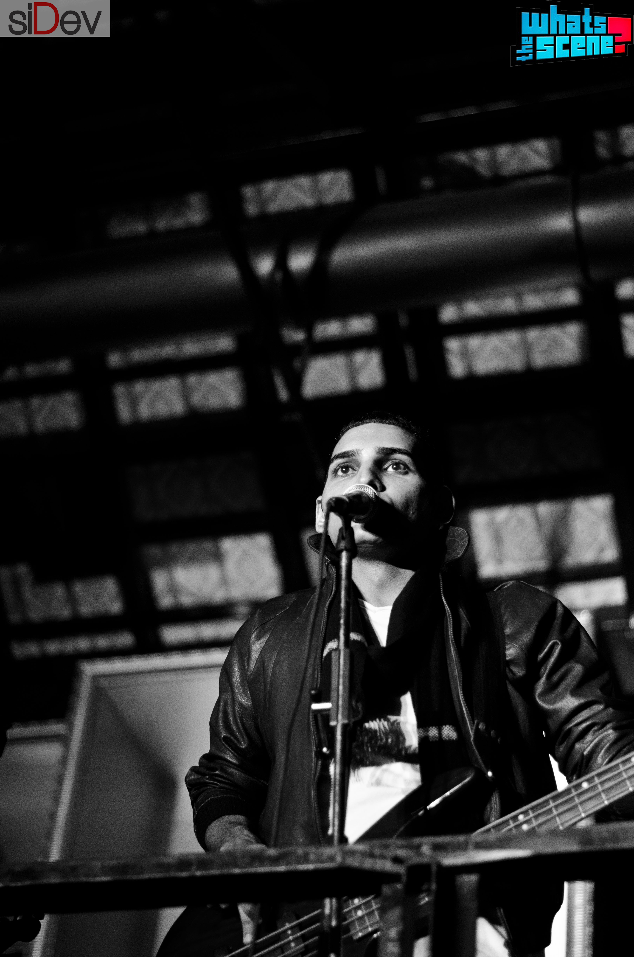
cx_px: 317
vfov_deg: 27.0
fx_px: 1990
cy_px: 478
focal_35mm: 75
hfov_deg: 18.1
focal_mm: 50
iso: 1000
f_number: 1.8
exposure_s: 1/60
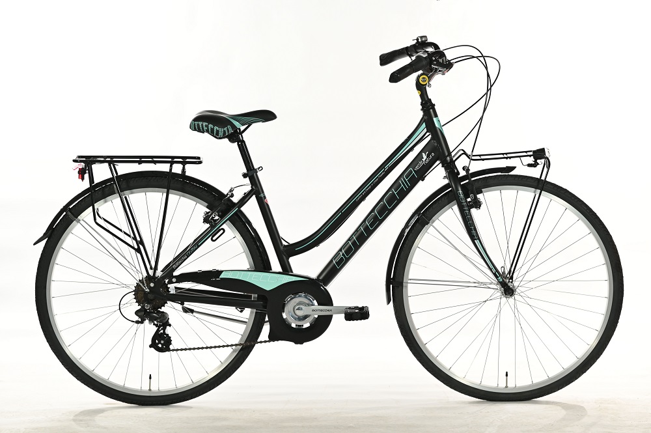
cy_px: 216
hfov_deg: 15.2
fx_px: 2439
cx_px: 326
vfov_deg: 10.1
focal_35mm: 135
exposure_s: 1/80
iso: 800
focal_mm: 135
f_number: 3.2
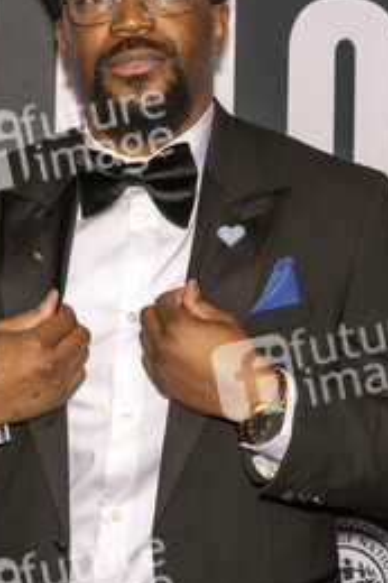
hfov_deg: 14.1
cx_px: 123
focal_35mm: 97
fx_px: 1570
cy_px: 256
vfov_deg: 21.0
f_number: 5.6
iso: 800
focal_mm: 63
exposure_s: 1/200
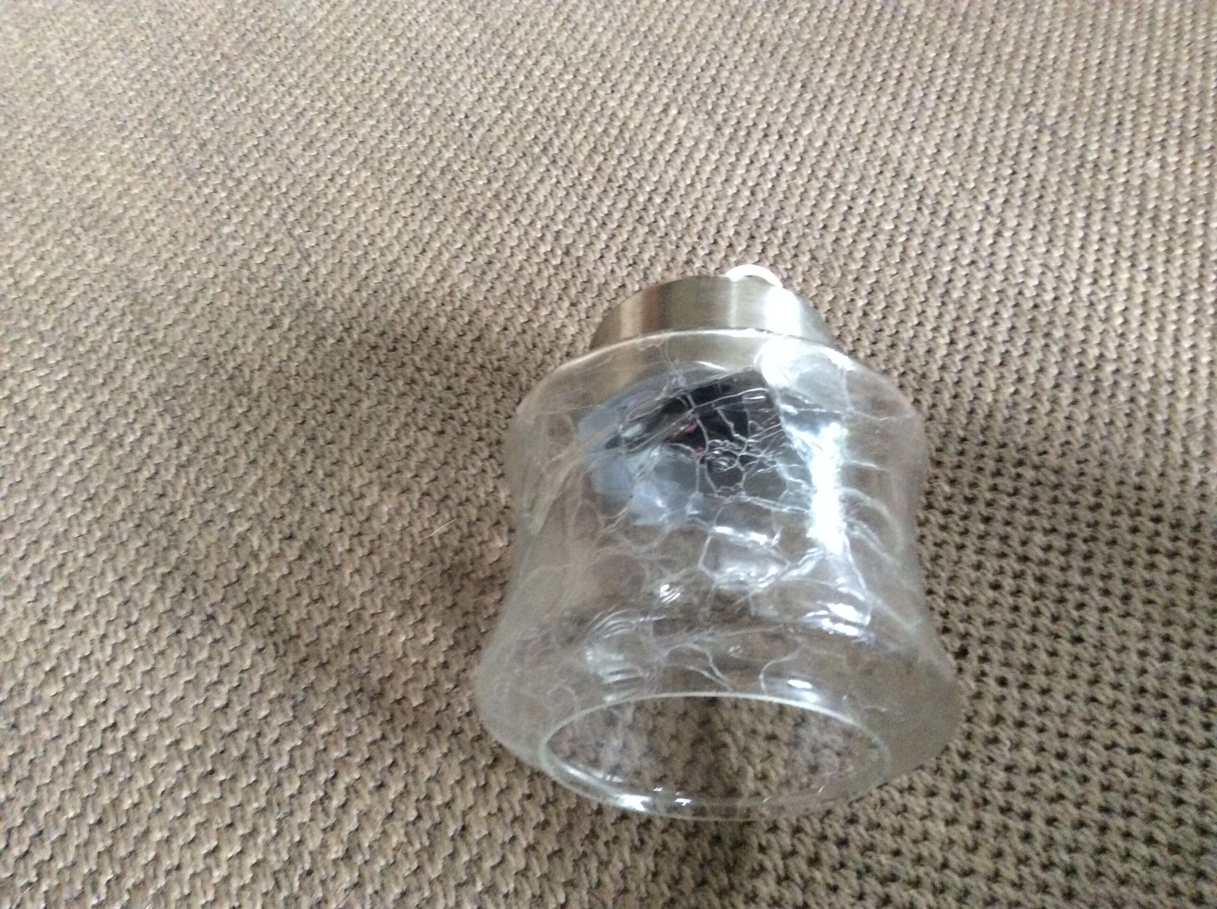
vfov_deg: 44.1
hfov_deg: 56.9
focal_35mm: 32
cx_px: 608
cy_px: 454
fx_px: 1123
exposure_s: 1/25
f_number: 2.4
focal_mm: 3.3
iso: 250
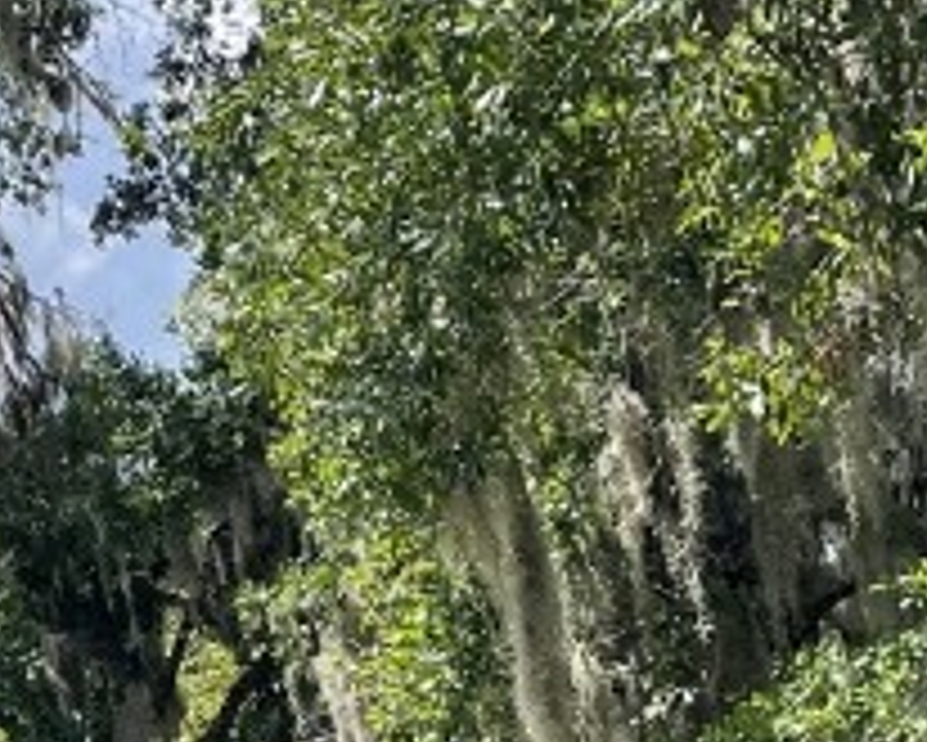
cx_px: -688
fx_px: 3459
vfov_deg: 11.7
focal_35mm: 126
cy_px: 1115
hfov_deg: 13.8
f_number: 1.6
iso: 32
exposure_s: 1/2681
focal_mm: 4.2
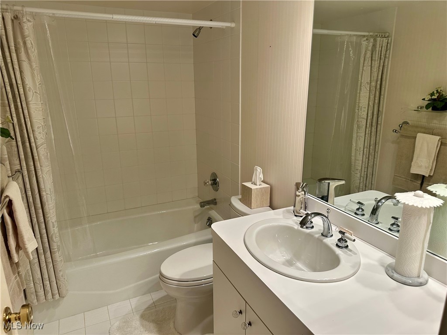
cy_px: 168
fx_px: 310
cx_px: 224
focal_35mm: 24
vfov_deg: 56.8
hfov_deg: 71.6
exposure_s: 1/120
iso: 125
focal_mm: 6.86
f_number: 1.78
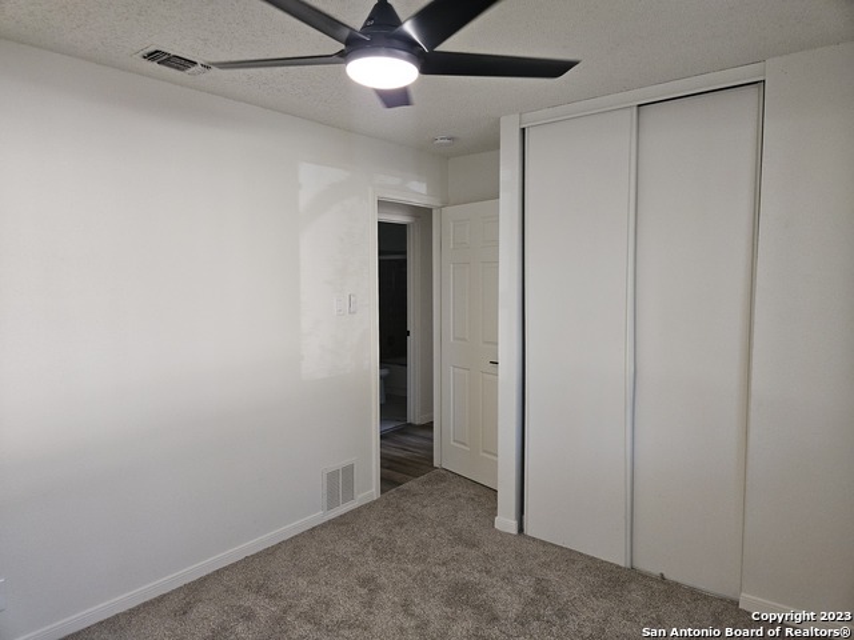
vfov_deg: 58.9
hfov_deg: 73.9
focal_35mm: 23
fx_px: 567
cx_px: 427
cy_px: 320
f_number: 1.8
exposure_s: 1/60
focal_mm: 5.4
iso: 125
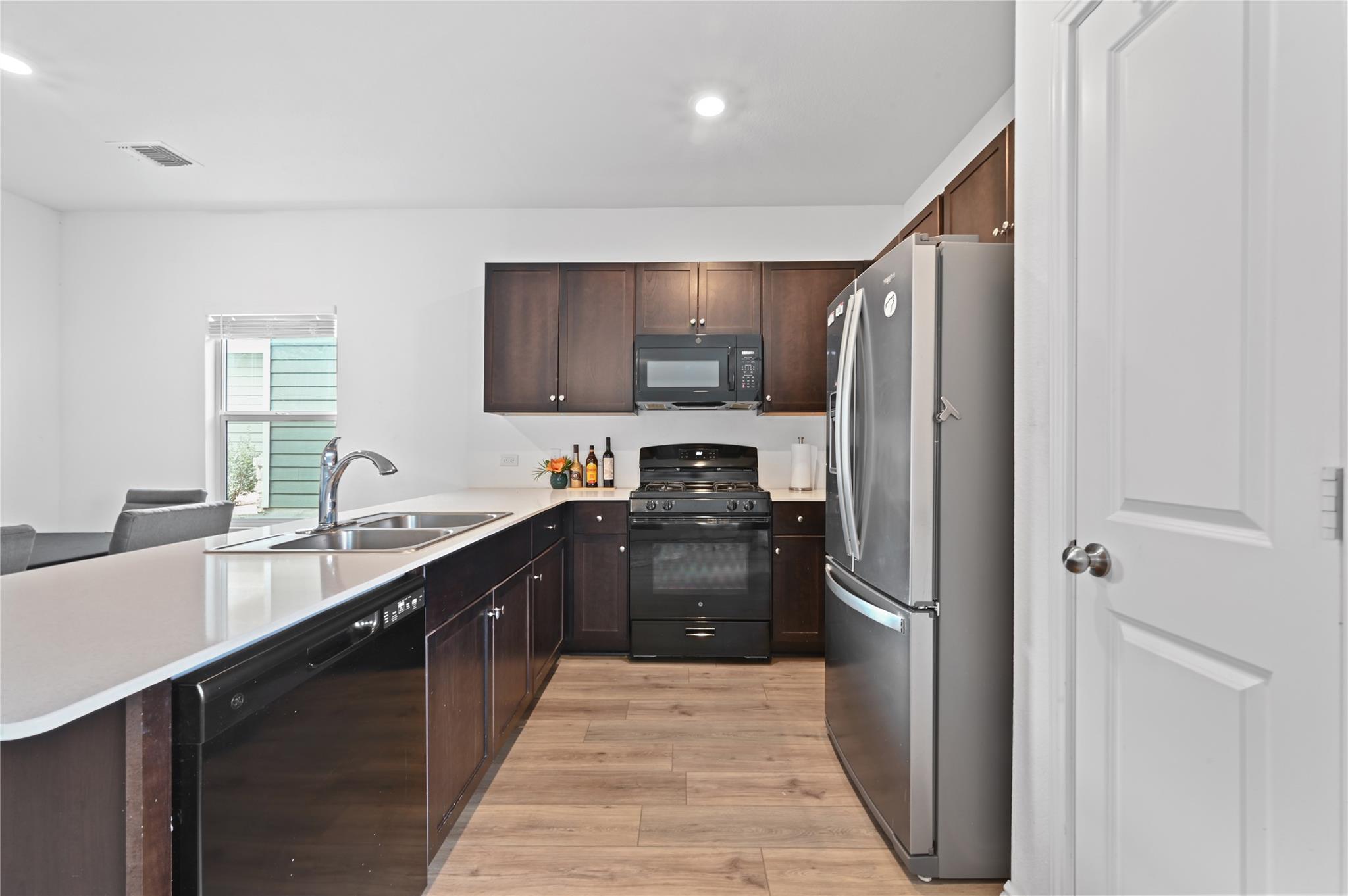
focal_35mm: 14
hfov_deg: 104.3
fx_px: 524
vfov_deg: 81.1
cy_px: 448
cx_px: 674
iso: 200
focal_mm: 14
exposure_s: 5
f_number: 14
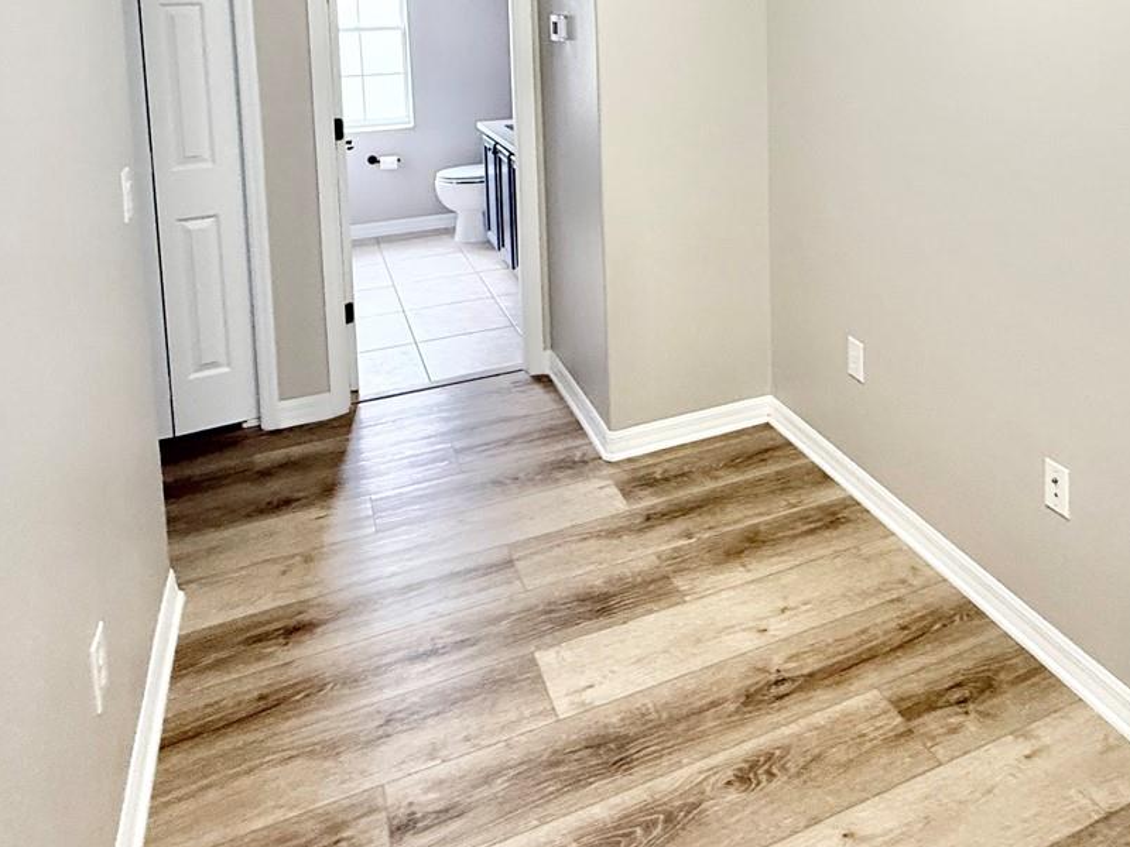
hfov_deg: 62.7
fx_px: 914
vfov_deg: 44.7
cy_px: 68
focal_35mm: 28
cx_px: 699
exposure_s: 1/120
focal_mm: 2.22
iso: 320
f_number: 2.2
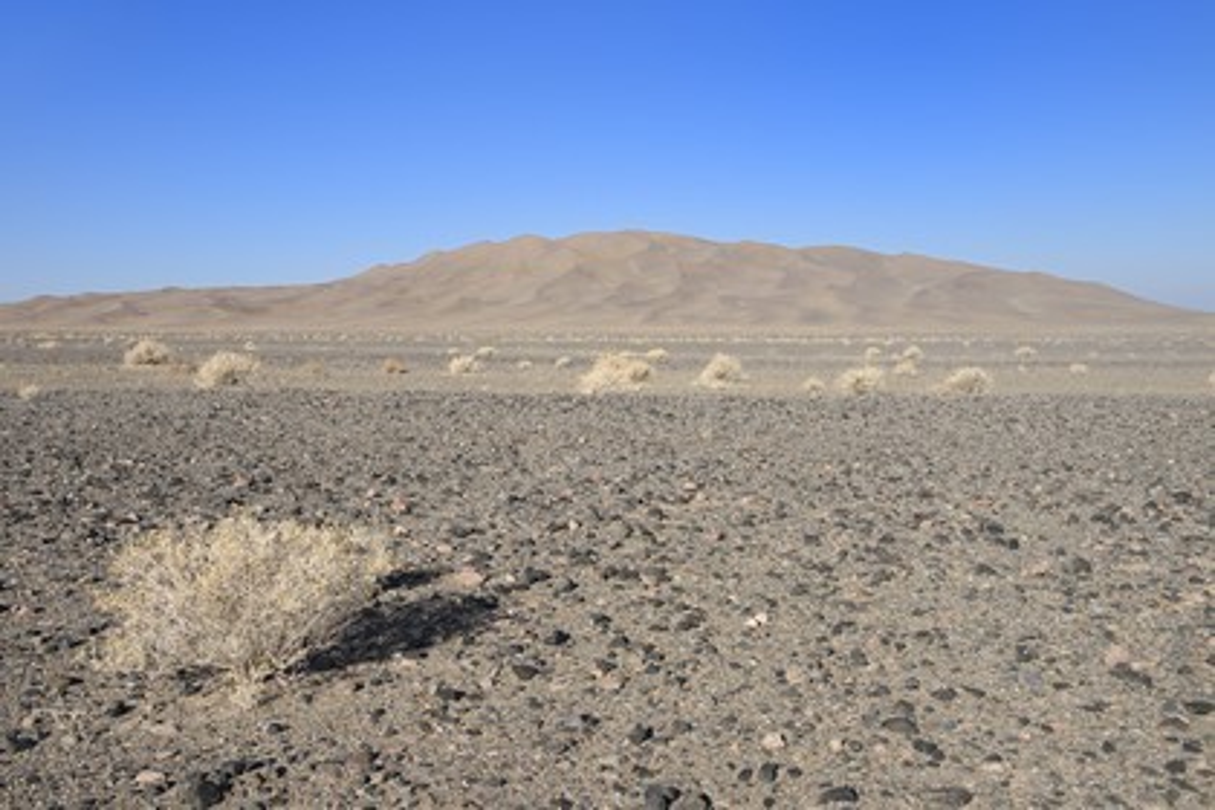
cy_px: 405
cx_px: 608
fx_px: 1282
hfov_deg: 50.7
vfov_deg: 35.1
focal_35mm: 38
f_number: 11
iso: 200
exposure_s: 1/400
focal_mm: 38
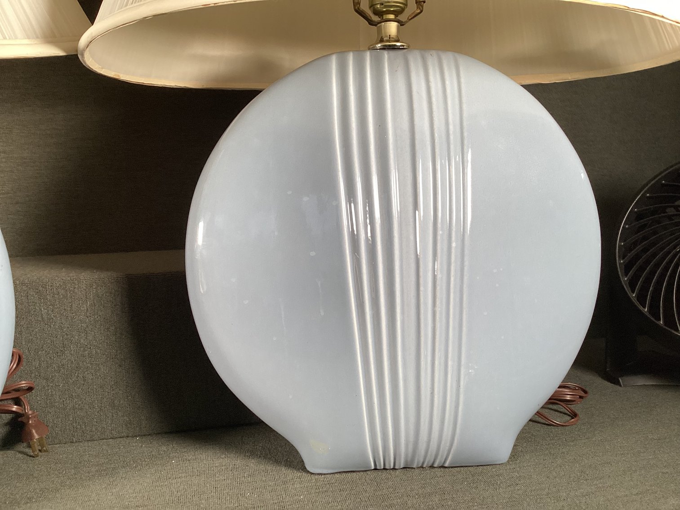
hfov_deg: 58.3
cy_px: 255
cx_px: 340
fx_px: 609
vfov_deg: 45.4
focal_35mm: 31
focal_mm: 3.3
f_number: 2.4
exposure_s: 1/100
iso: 80
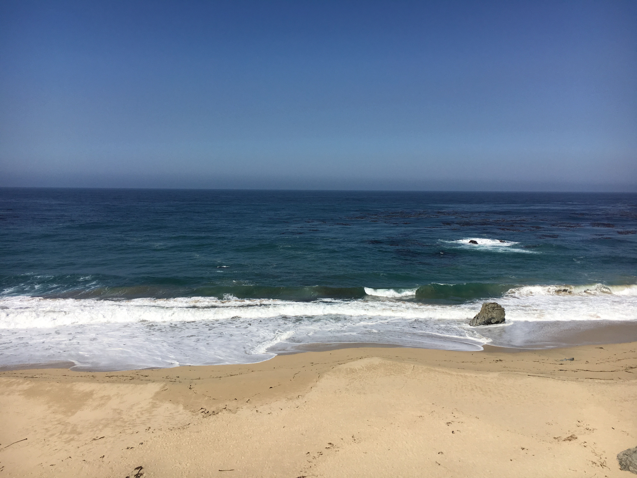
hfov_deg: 61.7
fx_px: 534
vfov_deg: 48.2
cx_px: 318
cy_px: 239
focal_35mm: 29
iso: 25
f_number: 2.2
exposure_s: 1/3497
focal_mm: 4.15
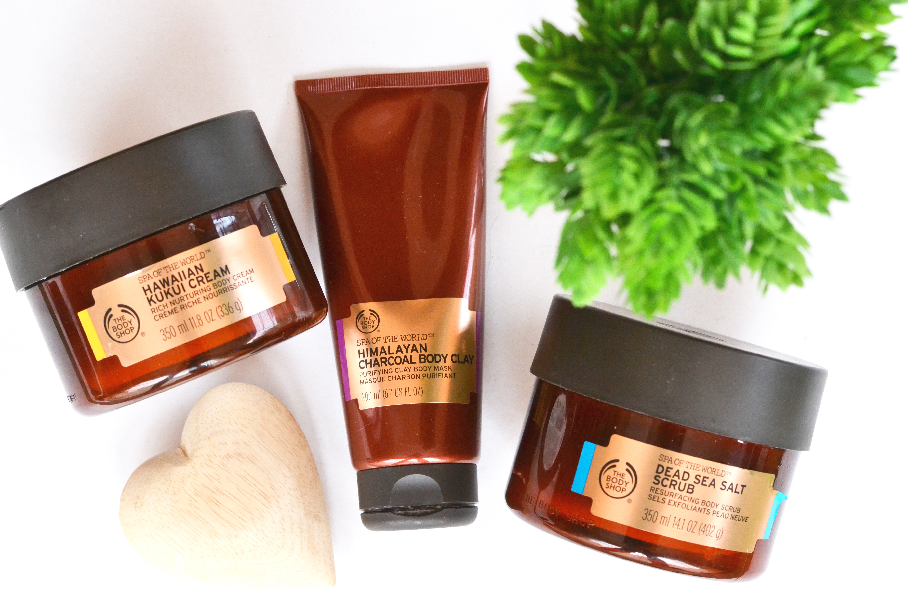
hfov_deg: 27.0
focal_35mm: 75
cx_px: 454
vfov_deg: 18.2
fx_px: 1892
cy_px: 302
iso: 1600
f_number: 5
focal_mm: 50
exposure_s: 1/800
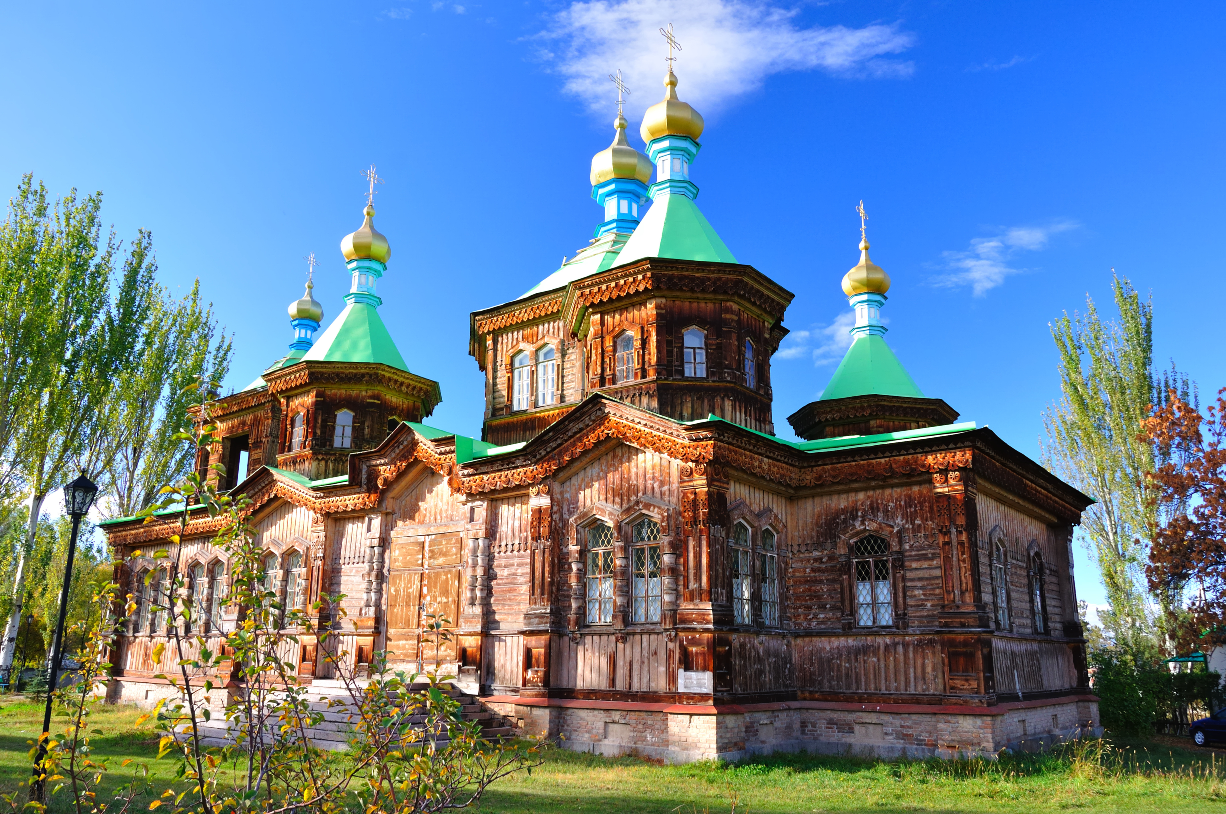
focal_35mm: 27
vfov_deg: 47.8
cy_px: 407
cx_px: 613
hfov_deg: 67.4
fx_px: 918
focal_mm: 18
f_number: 8
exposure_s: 1/80
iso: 400
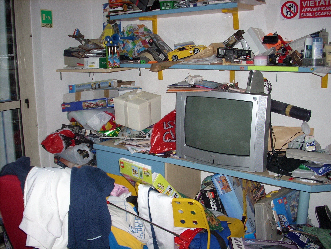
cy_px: 124
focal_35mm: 37
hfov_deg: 50.1
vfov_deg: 38.7
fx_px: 354
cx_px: 166
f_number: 2.8
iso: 100
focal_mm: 6.2
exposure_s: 1/60
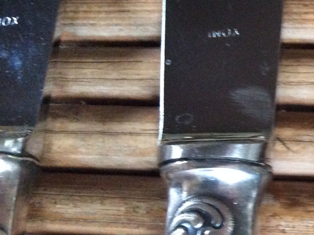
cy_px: 126
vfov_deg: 20.7
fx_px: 643
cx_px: 346
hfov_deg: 25.4
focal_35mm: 71
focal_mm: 3.3
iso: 400
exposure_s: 1/17
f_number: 2.4
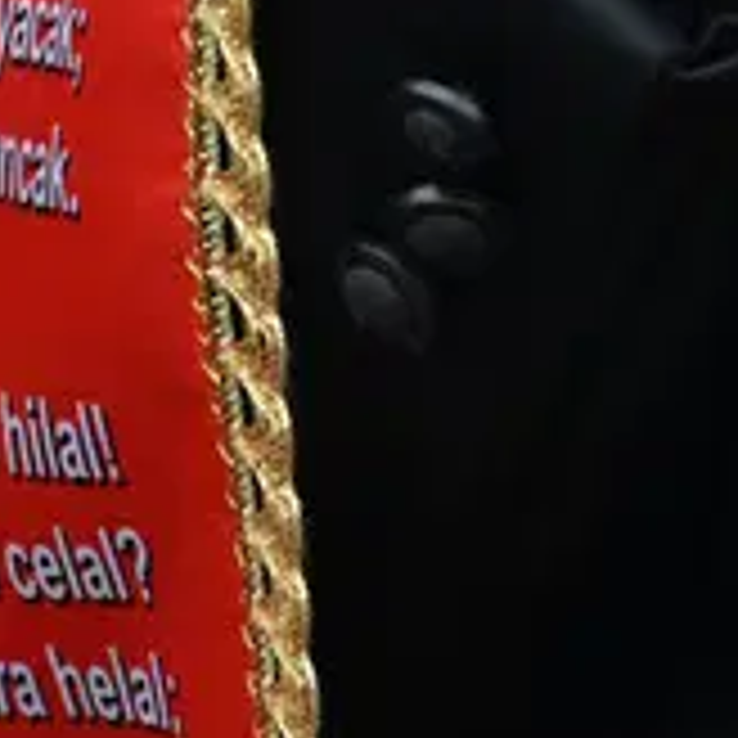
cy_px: -880
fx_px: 11192
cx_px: 1827
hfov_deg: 3.7
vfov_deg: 3.7
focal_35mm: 464
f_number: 3.5
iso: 1400
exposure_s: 1/320
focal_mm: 70
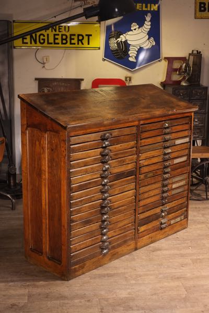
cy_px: 156
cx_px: 104
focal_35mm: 53
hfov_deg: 25.5
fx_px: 462
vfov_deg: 37.5
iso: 2500
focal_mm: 35
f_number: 4
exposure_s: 1/125
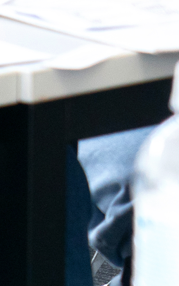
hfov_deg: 2.1
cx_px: 959
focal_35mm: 607
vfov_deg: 3.4
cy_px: -356
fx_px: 4739
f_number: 5.6
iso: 500
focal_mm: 63
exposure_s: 1/100
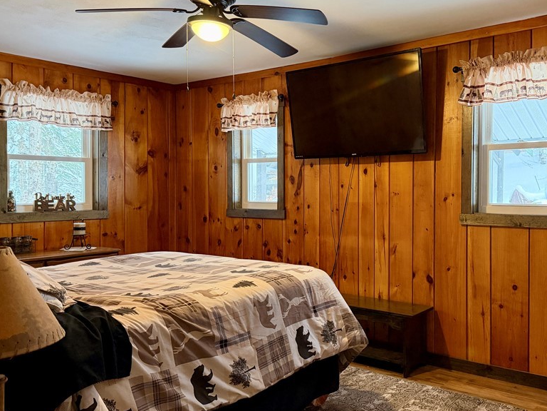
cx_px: 340
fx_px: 506
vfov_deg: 44.1
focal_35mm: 32
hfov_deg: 56.2
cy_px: 191
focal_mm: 6.76
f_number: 1.78
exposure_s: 1/60
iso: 800
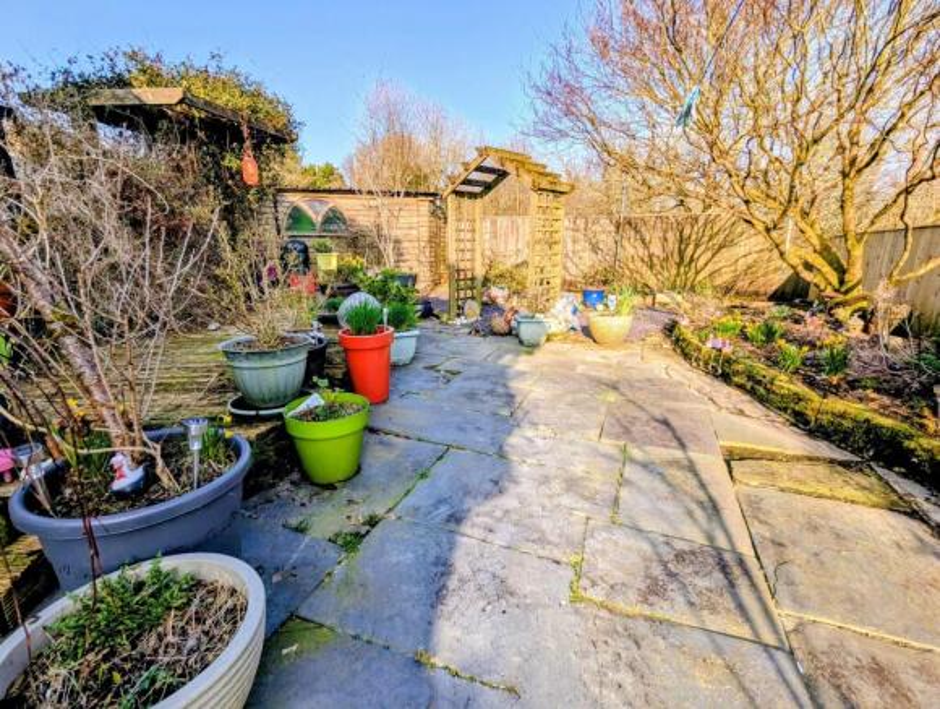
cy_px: 354
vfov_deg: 78.3
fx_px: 435
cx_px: 470
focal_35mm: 16
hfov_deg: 94.4
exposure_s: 1/750
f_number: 2.2
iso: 50
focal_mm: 2.35
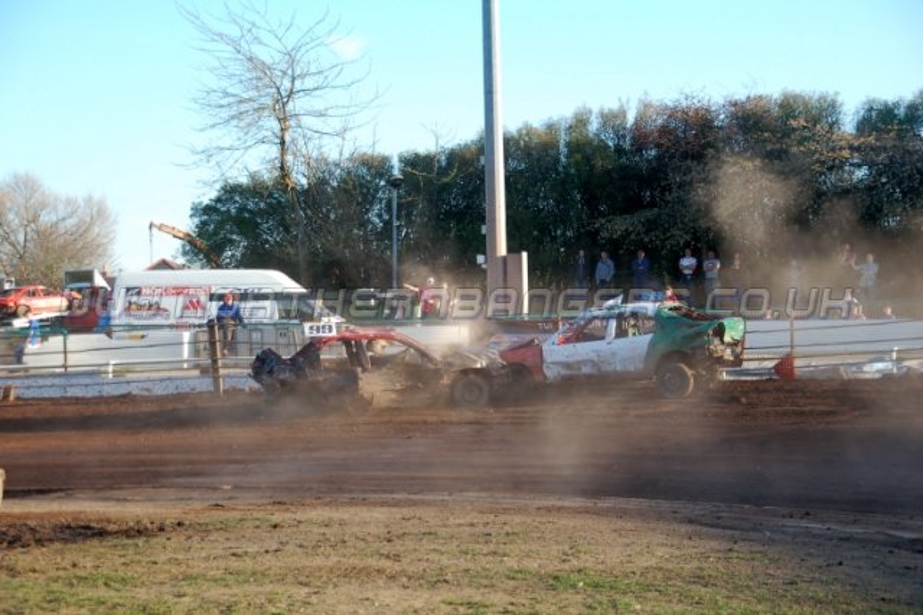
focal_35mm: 82
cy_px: 308
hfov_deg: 24.6
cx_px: 462
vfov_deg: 16.5
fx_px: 2114
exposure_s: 1/500
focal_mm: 55
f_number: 5.3
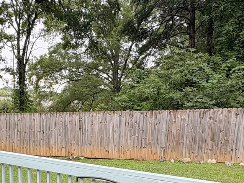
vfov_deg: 30.4
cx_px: 78
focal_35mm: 45
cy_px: 174
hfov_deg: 41.4
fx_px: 317
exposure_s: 1/327
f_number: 2.2
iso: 64
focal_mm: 2.22
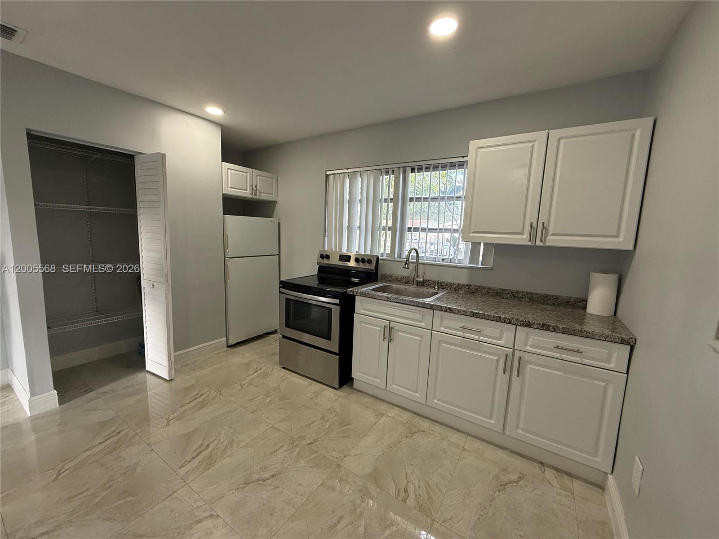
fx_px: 291
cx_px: 360
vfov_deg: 85.7
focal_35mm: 14
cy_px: 270
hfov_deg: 102.1
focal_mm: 2.22
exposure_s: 1/99
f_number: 2.2
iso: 160
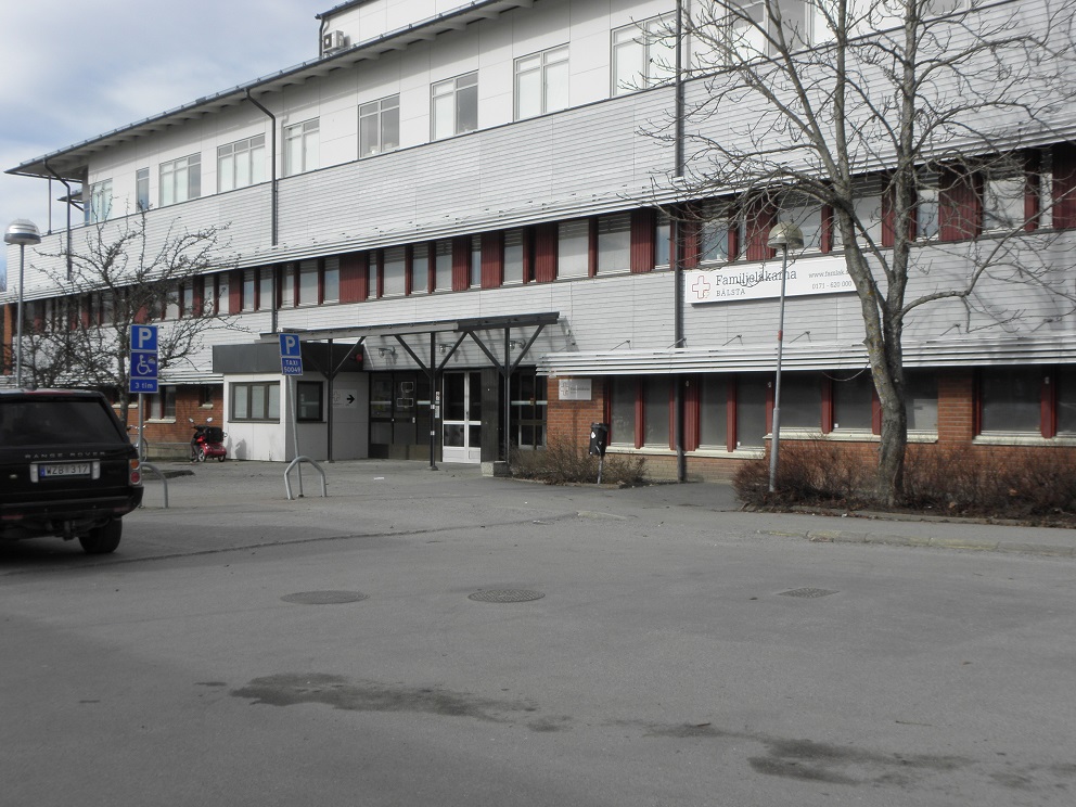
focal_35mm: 41
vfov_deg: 35.1
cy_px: 404
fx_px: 1274
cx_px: 538
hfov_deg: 45.8
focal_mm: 7.31
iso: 64
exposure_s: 1/200
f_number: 5.6
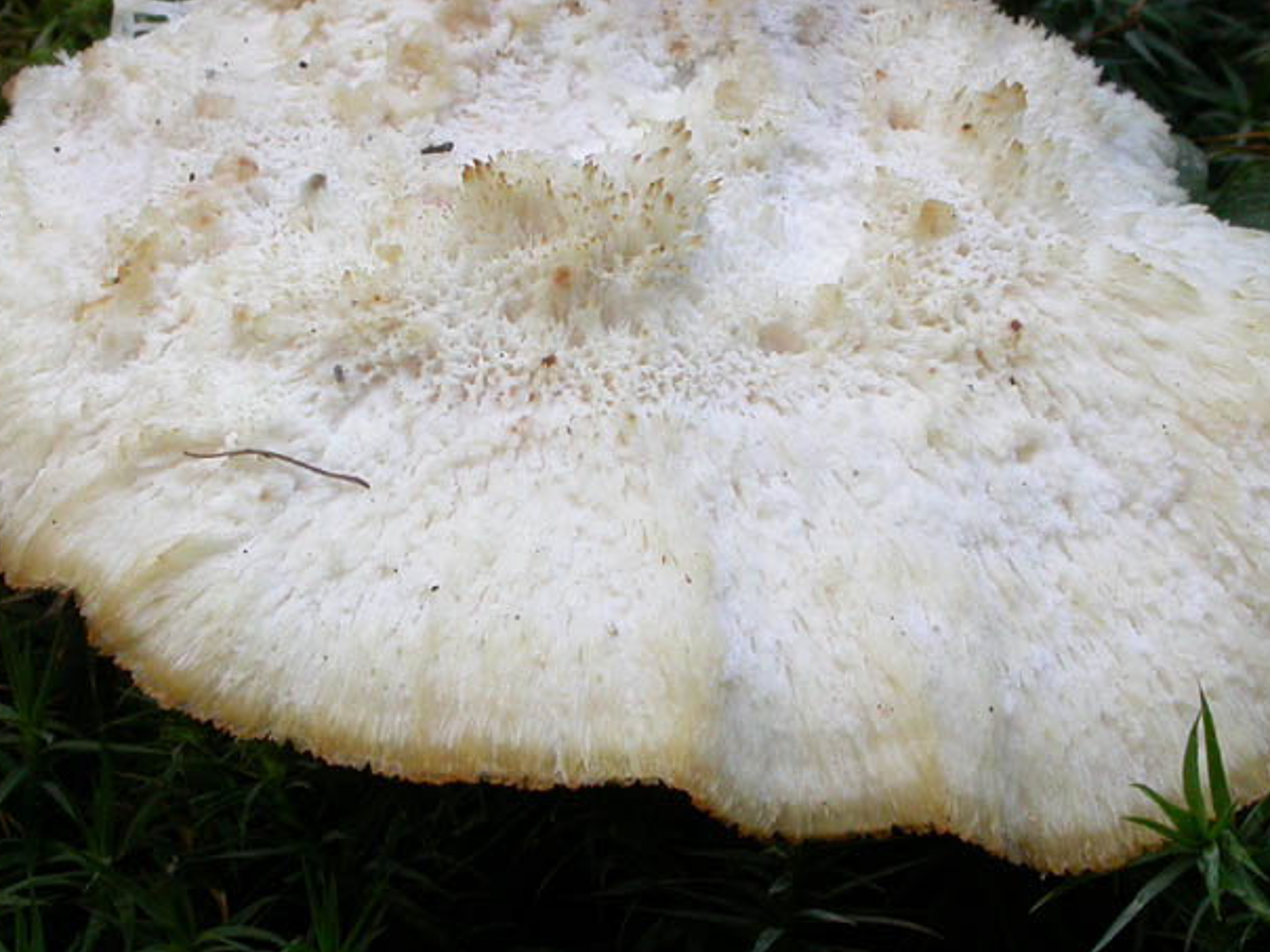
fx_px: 5100
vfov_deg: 10.7
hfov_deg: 14.2
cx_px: 675
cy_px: 393
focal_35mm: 139
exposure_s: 1/15
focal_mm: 21.8
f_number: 10.4
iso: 200
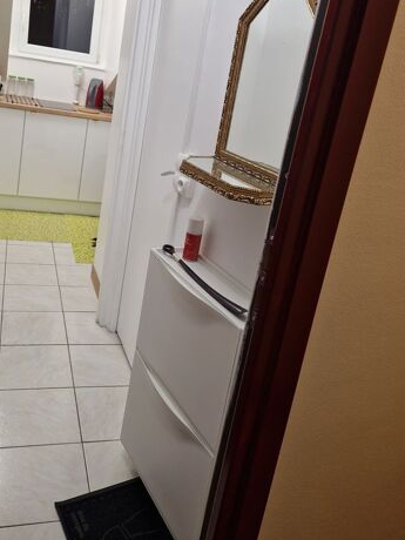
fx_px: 499
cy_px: 198
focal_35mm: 32
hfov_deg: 44.0
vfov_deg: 56.1
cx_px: 170
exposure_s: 1/100
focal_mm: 5.4
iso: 50
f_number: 1.8
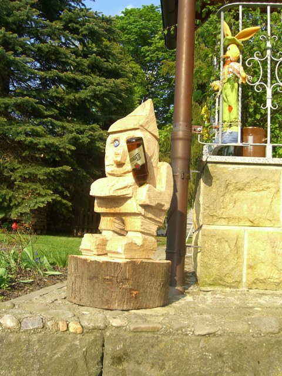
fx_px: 413
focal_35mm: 38
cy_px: 188
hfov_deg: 37.7
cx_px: 141
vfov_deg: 49.0
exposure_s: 1/250
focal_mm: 7.9
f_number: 4
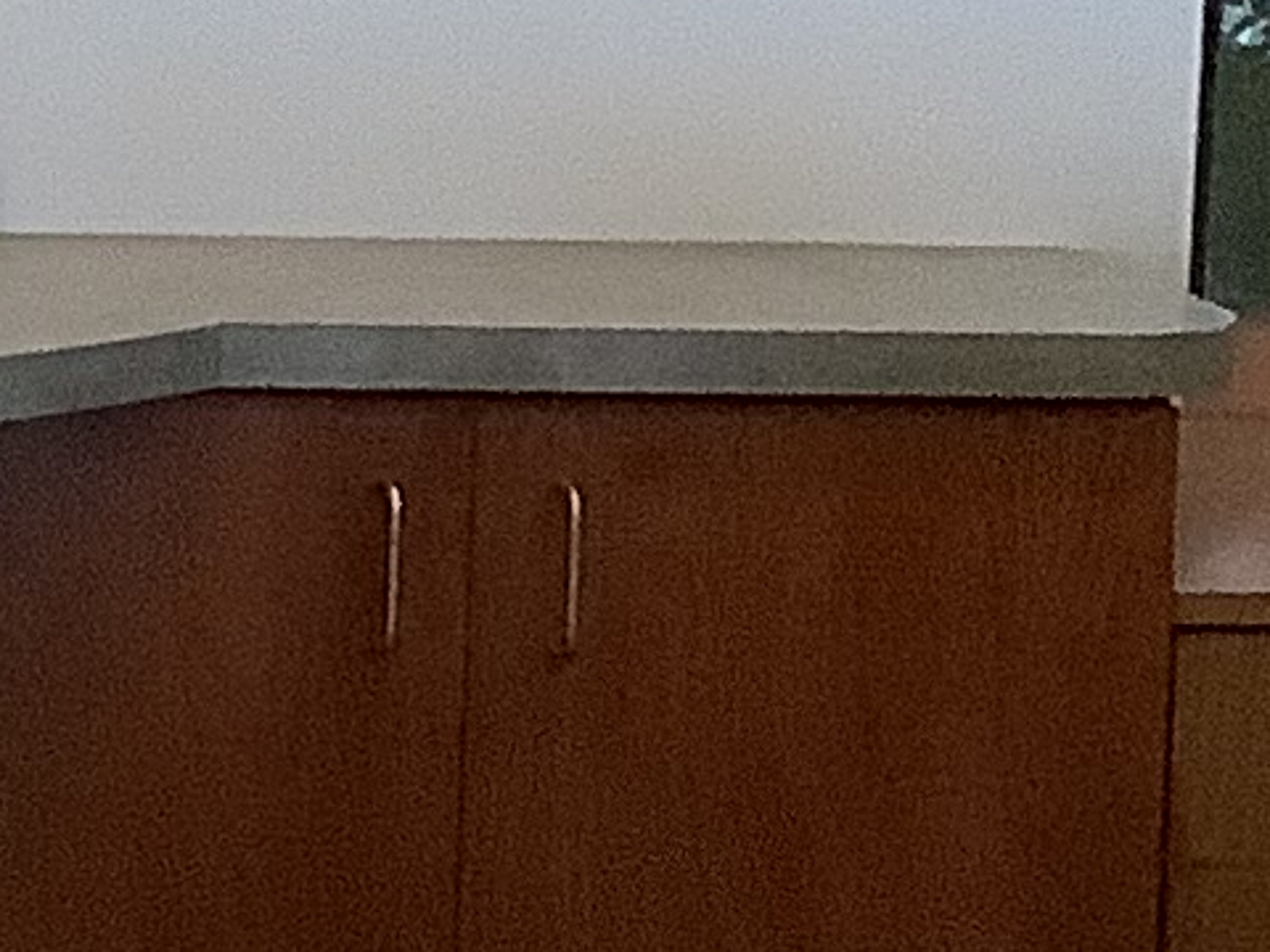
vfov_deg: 7.0
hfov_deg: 8.6
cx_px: -1683
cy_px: -230
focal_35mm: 211
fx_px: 7741
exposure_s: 1/60
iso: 160
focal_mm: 3.3
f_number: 2.4
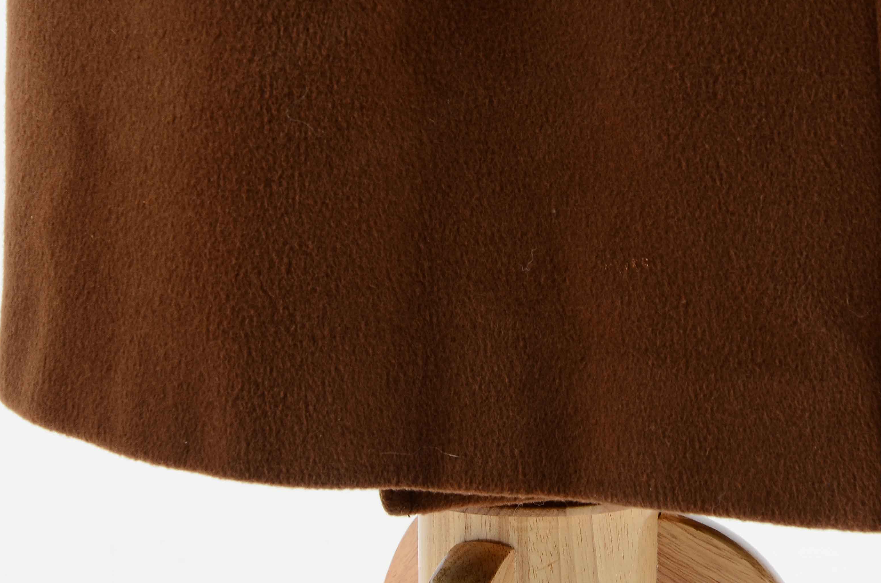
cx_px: 578
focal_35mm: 204
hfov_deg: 10.1
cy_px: 122
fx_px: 4977
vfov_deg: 6.7
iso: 160
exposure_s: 1/80
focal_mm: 85
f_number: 8
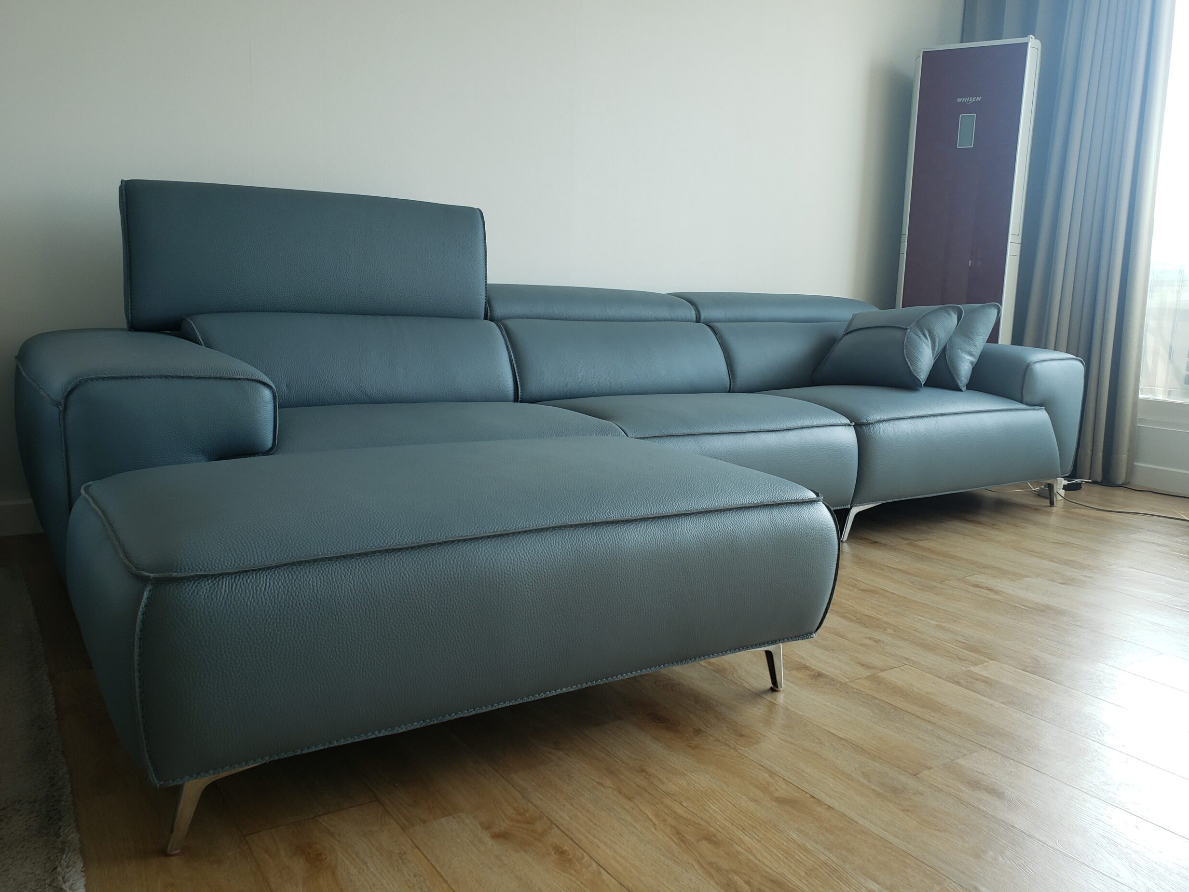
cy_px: 430
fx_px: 927
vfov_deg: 51.3
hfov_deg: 65.3
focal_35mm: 27
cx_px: 593
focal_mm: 4.3
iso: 100
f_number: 2.4
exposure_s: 1/120
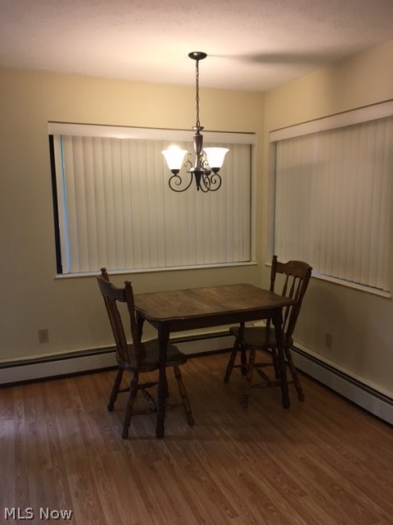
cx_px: 196
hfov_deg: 48.2
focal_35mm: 29
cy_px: 262
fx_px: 439
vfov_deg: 61.7
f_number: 2.2
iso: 80
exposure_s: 1/30
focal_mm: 4.15
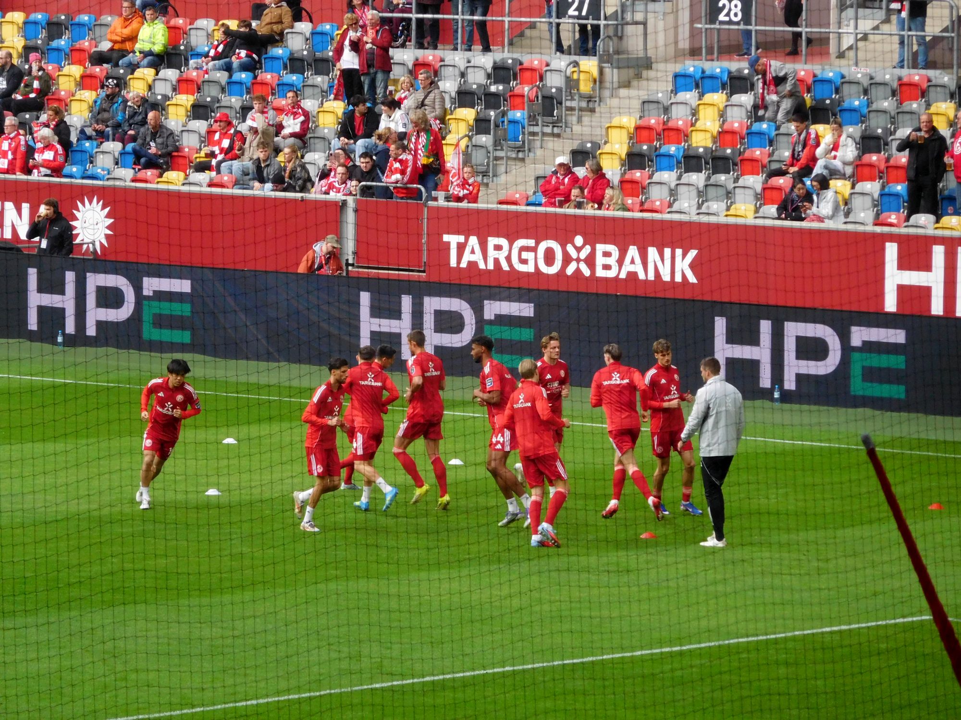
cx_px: 480
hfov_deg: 7.9
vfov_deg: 5.9
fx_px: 6940
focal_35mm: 250
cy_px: 360
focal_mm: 44.6
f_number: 5.7
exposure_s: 1/250
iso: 360
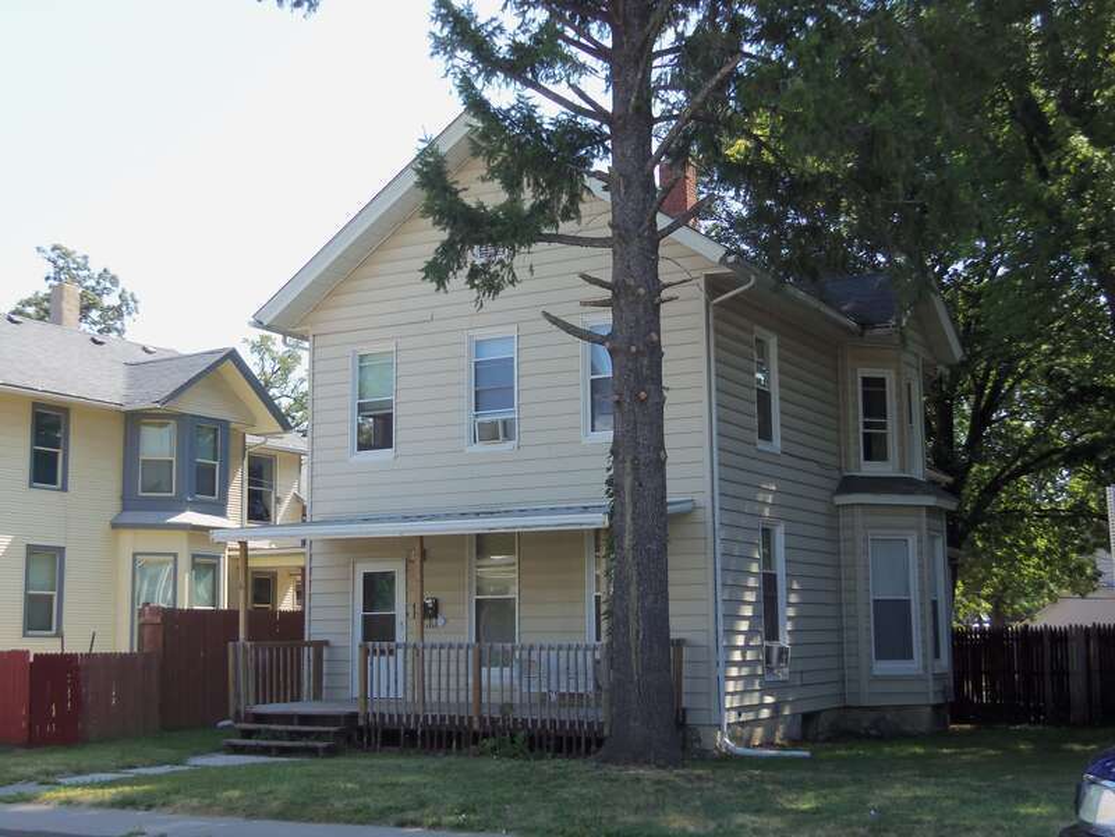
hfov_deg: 38.9
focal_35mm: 49
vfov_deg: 29.7
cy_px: 418
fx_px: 1578
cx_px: 558
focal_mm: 8.7
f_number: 4.6
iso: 64
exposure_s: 1/125
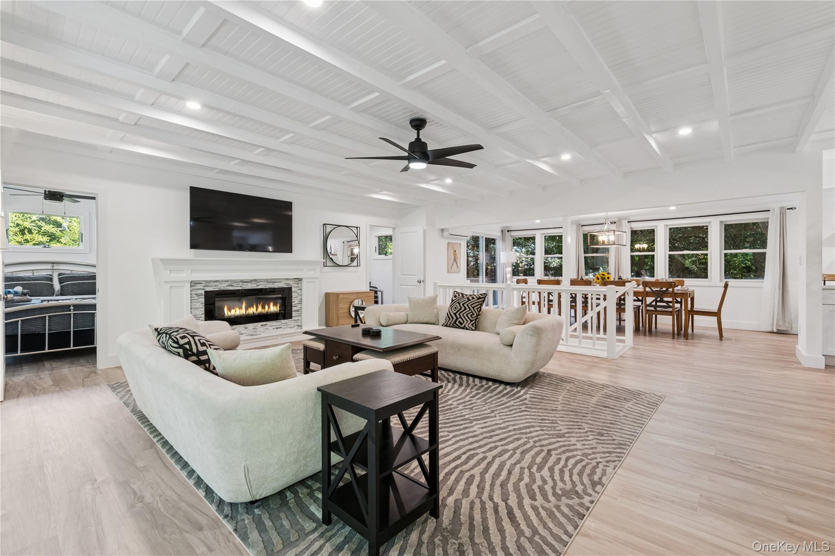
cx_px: 418
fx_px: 348
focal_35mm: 15
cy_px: 278
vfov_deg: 77.3
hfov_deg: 100.4
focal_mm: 15
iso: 640
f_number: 14
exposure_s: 1/8
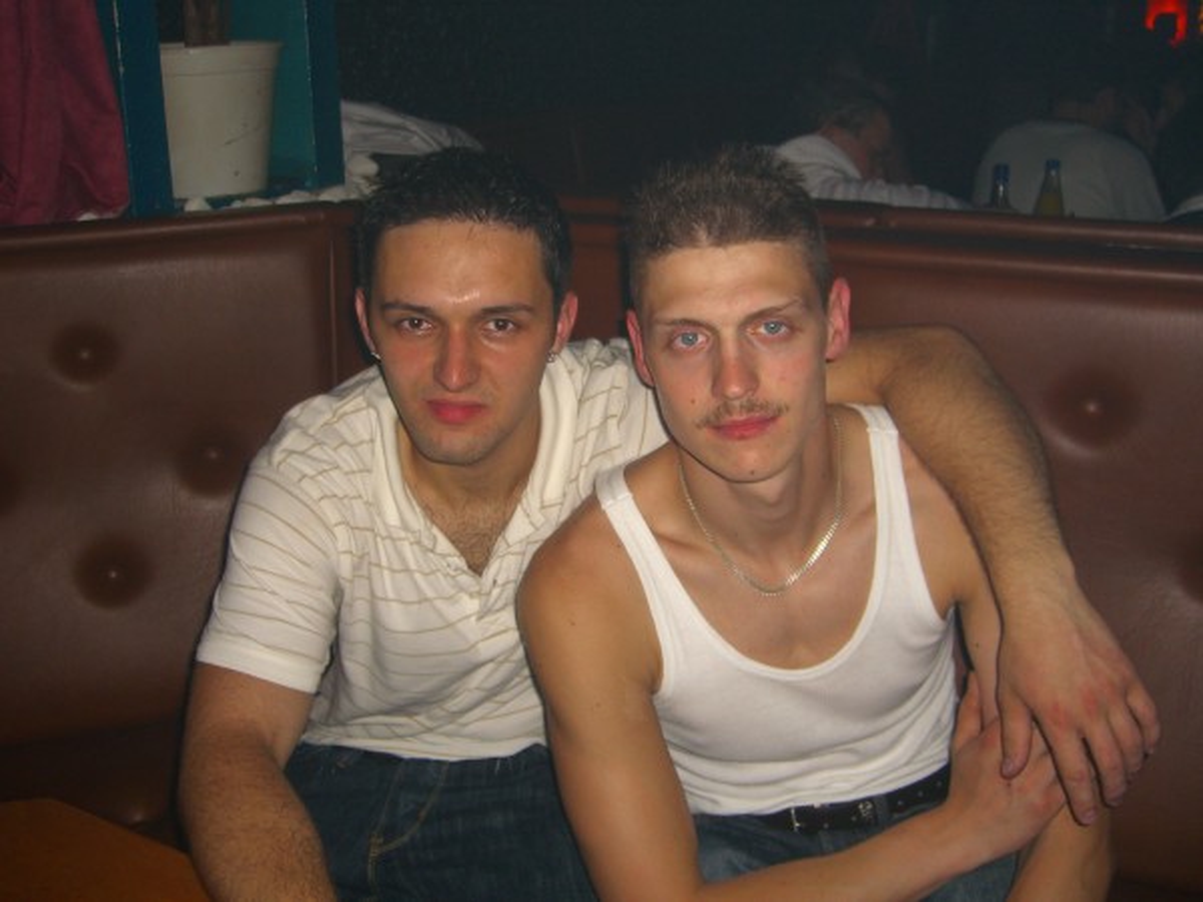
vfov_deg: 37.7
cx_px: 602
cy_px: 451
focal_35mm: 38
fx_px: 1321
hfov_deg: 49.0
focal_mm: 7.9
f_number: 2.8
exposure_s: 1/60
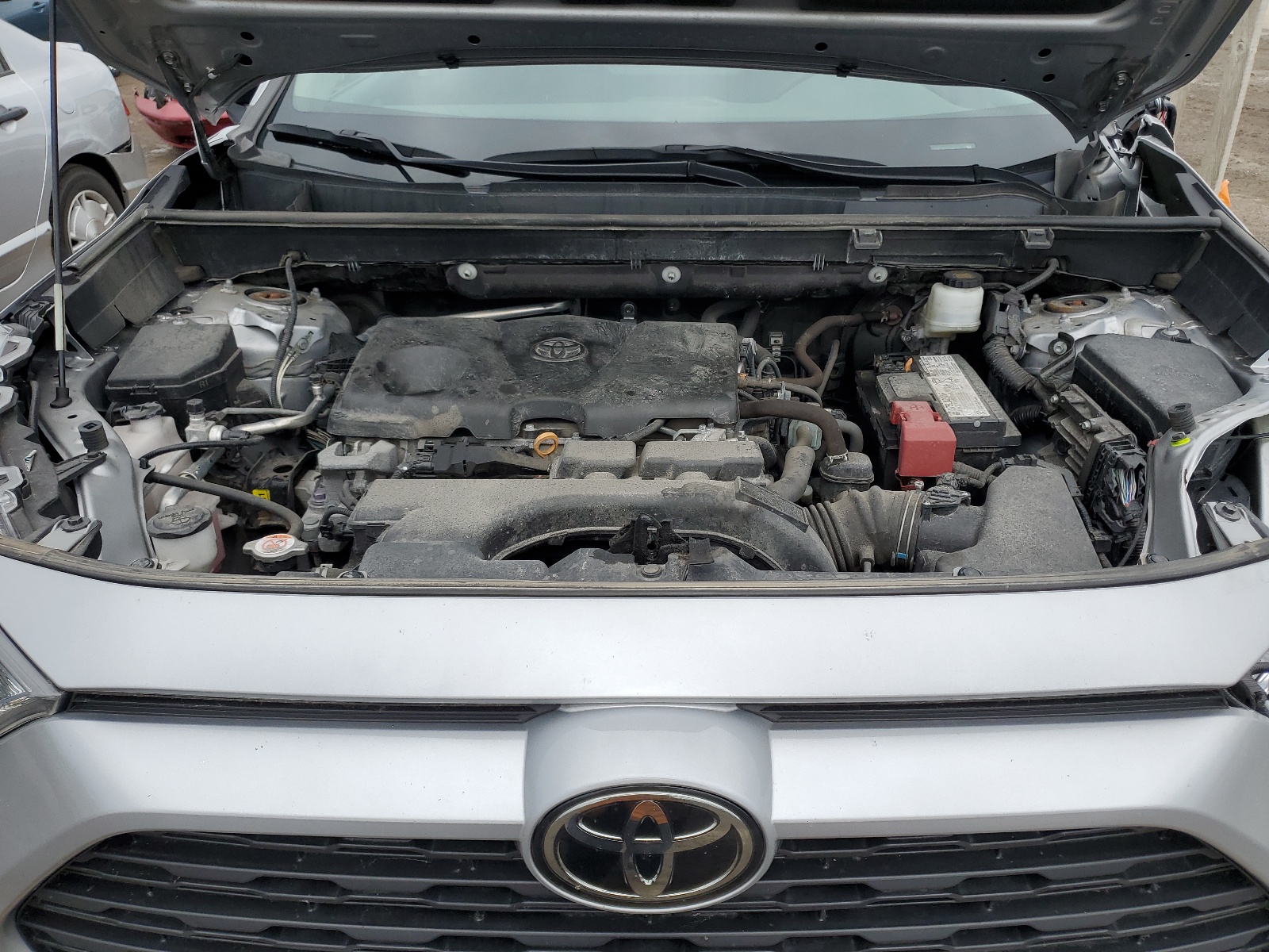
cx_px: 634
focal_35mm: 26
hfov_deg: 67.3
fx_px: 953
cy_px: 476
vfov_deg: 53.1
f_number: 1.5
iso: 50
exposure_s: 1/1667
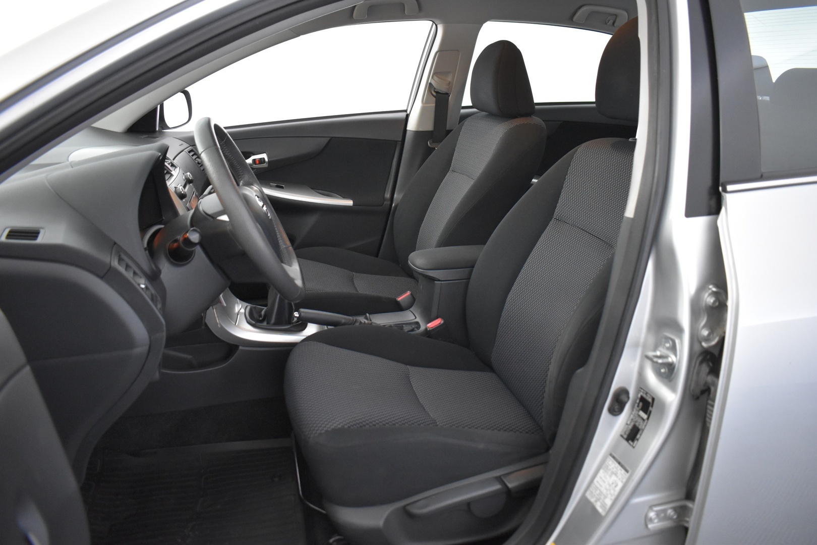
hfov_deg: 67.4
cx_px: 408
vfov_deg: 47.9
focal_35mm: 27
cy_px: 272
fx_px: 613
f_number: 3.5
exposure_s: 1/30
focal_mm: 18
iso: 2500
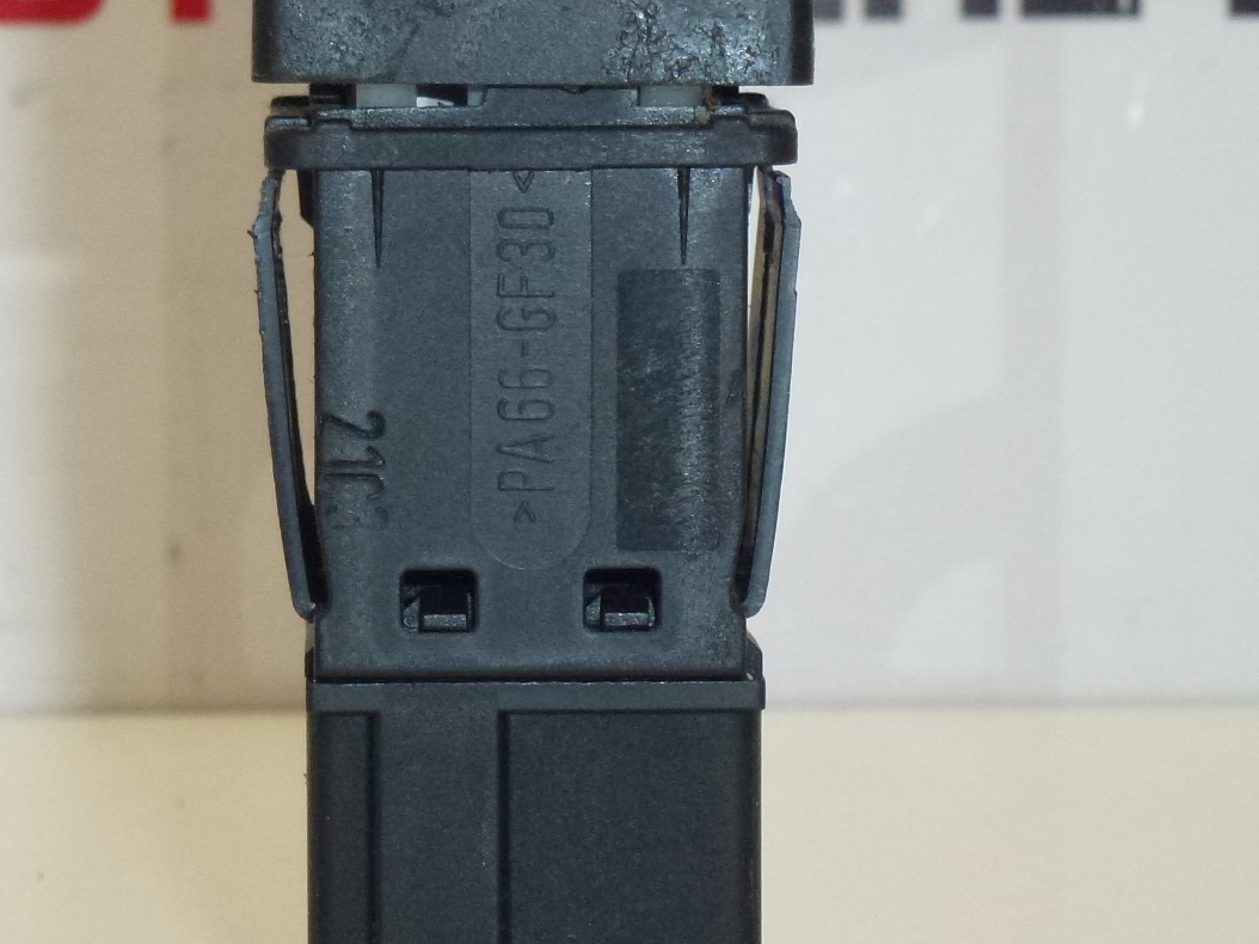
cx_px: 460
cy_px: 429
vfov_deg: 10.7
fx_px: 5018
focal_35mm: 138
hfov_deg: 14.3
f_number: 4.7
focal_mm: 12.7
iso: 400
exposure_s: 1/200
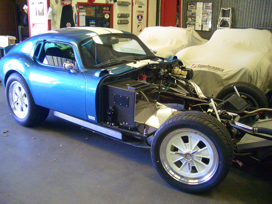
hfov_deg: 52.6
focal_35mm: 35
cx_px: 136
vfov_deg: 40.7
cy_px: 102
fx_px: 275
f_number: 2.6
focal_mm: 5.8
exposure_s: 1/40
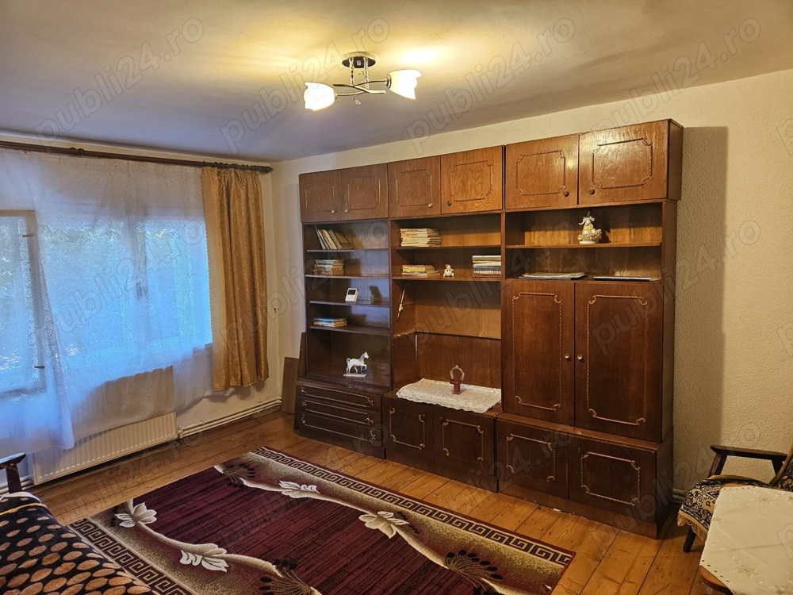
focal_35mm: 23
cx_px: 396
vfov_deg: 58.9
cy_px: 298
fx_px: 527
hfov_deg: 73.9
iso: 400
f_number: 1.8
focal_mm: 5.4
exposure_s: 1/100
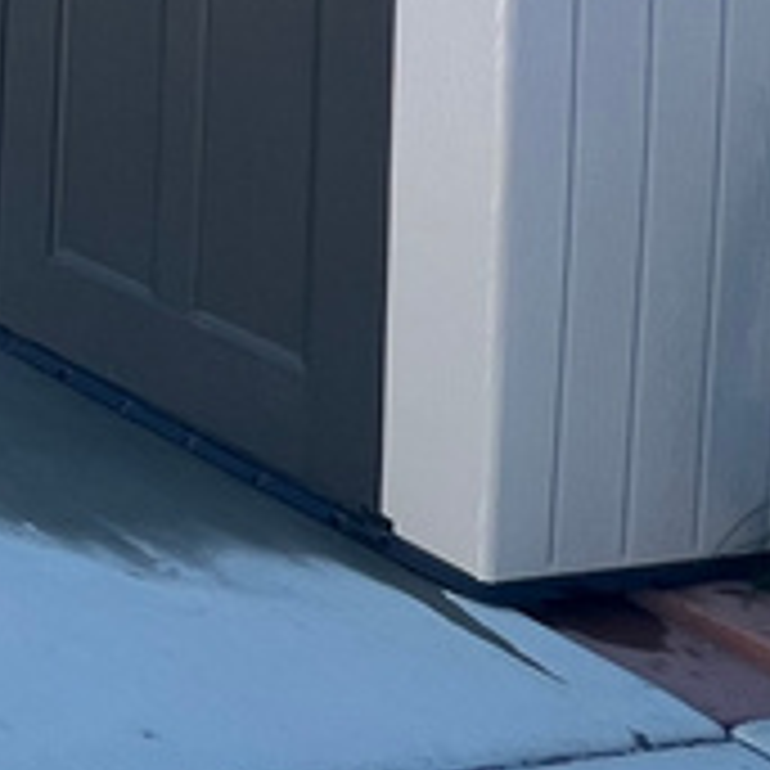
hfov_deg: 14.0
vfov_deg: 21.1
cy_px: -392
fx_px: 1736
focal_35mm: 69
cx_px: -1189
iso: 32
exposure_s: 1/279
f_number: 1.8
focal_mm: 1.57
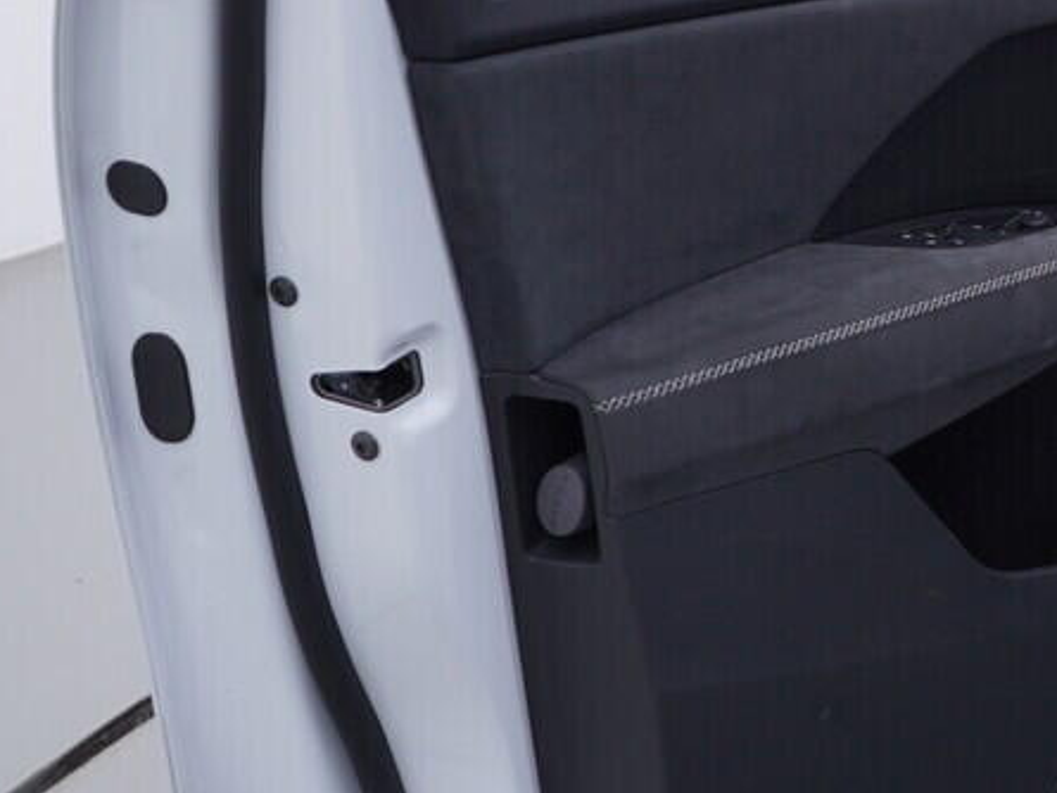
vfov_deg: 13.0
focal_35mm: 112
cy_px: -59
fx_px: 3421
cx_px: 1499
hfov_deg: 16.3
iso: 125
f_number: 4
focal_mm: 24
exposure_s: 1/80
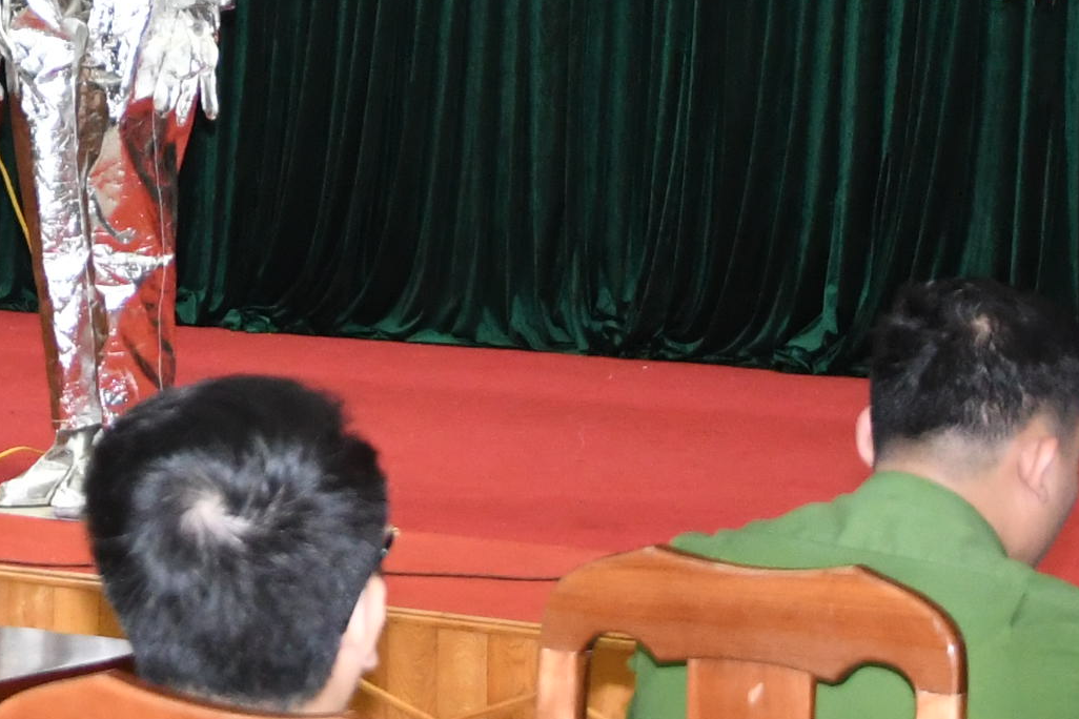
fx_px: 5125
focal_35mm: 171
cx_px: 20
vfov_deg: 7.9
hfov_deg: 11.9
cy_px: -258
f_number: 4
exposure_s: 1/200
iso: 2500
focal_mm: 28
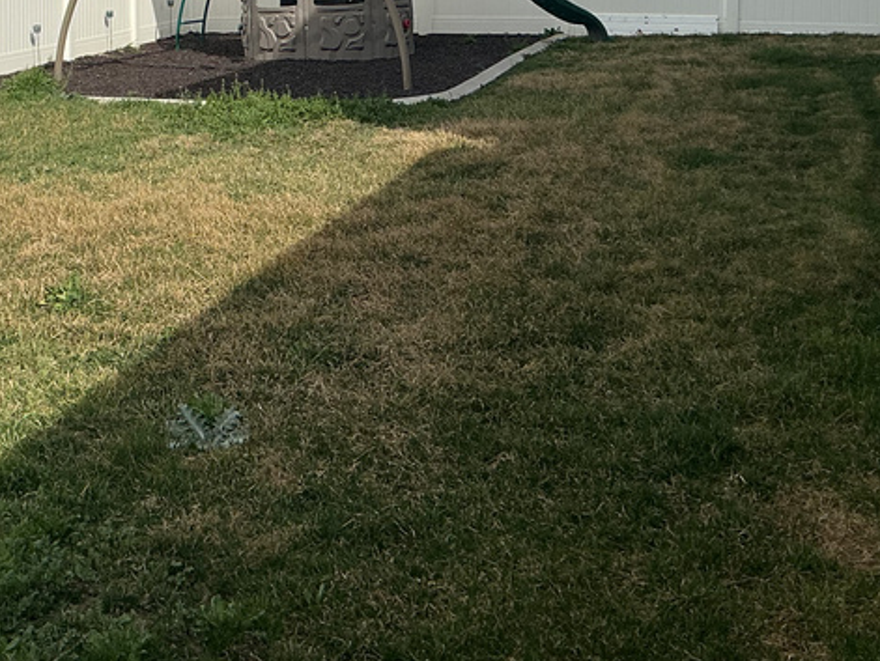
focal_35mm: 63
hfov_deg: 30.0
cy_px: 52
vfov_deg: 22.7
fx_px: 1603
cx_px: 189
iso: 25
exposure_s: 1/2667
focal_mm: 3
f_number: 1.8
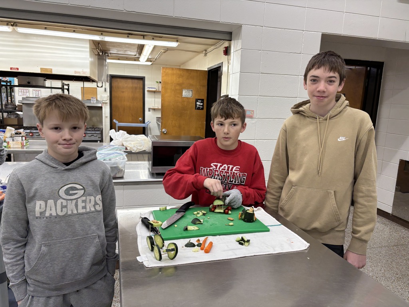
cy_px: 154
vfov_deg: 53.1
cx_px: 204
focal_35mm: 26
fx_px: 307
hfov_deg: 67.3
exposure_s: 1/60
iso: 64
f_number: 1.6
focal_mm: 5.96
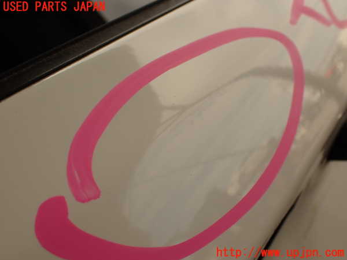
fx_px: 361
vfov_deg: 39.7
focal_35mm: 36
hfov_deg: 51.4
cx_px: 174
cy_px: 130
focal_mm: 6.37
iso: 100
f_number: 3.5
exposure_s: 1/500
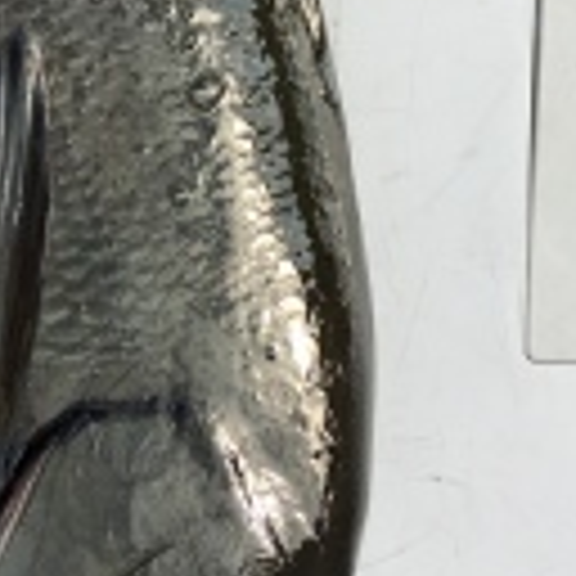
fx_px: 1883
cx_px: -119
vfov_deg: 16.3
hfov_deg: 16.6
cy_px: -216
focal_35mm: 100
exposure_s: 1/827
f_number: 2.2
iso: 25
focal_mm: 4.15
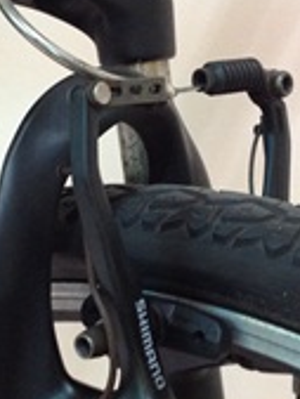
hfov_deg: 17.7
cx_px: 73
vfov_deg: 23.5
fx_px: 958
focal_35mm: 83
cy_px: 189
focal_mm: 4.28
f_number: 2.4
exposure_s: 1/20
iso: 250
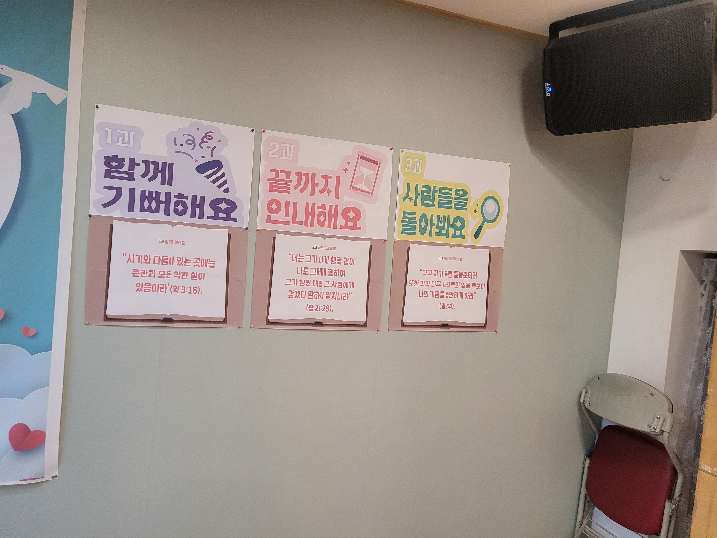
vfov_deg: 53.1
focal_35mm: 26
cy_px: 269
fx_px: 539
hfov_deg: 67.3
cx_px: 358
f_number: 1.8
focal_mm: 5.4
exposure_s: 1/120
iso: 250
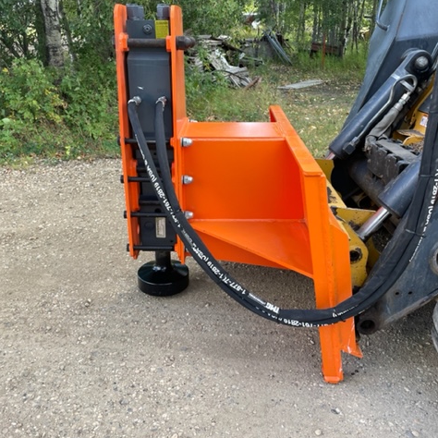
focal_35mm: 31
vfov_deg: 52.5
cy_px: 219
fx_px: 444
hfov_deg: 52.5
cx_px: 216
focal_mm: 4.2
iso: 32
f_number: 1.6
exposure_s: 1/258
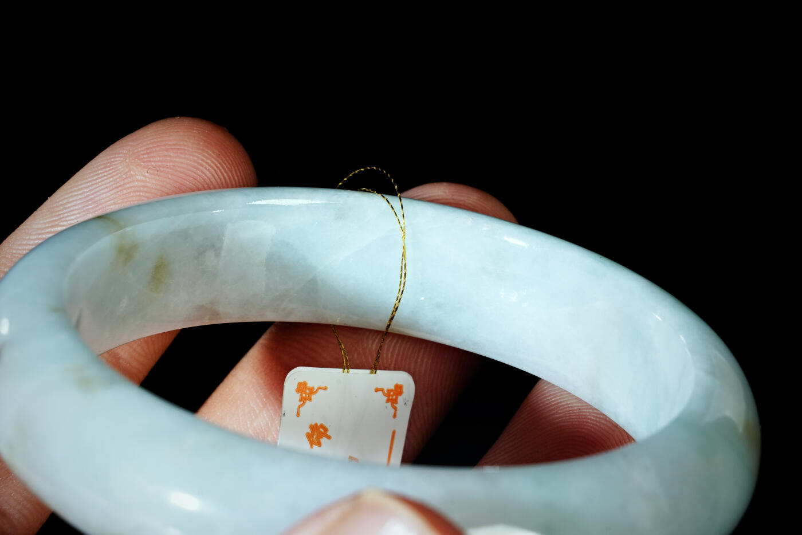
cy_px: 268
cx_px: 401
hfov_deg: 13.3
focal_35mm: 154
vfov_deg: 8.9
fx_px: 3431
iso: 100
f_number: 20
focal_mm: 103
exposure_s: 1/160
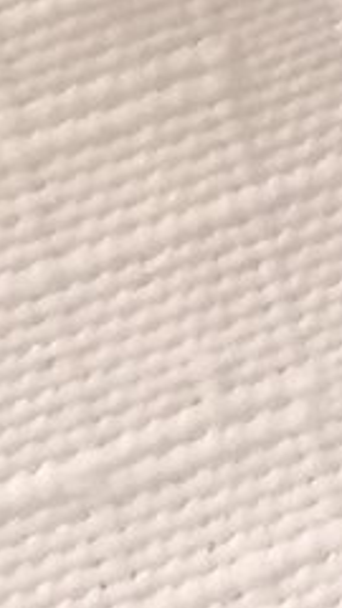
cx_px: 1434
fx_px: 3789
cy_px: -874
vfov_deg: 8.4
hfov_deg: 4.7
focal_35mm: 235
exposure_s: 1/25
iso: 320
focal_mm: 3.62
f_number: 1.8
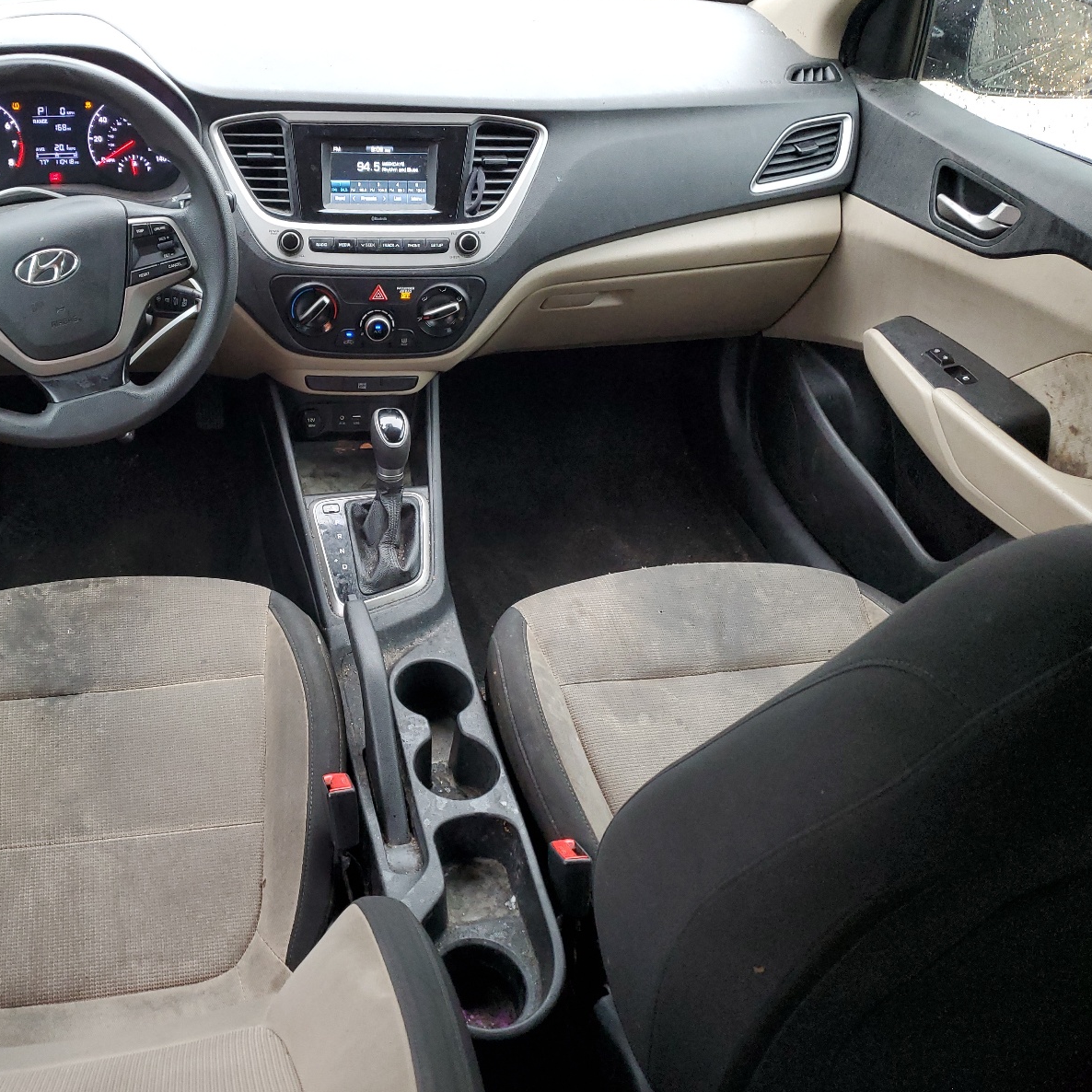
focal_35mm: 31
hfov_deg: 51.6
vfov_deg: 52.5
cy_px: 546
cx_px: 364
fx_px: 1106
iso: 161
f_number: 1.5
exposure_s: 1/60.2
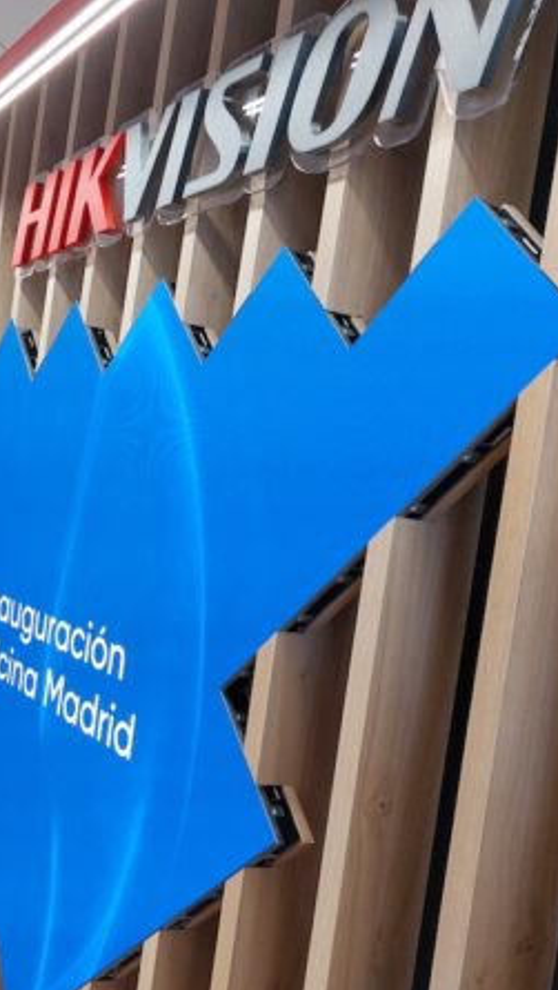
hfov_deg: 29.8
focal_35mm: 37
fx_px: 971
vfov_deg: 54.0
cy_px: 503
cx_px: -8
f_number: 1.8
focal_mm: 5.23
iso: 200
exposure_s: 1/100
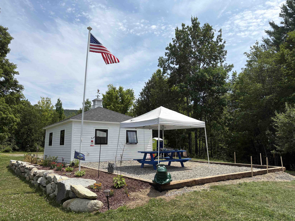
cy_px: 110
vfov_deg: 53.1
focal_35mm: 26
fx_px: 222
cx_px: 148
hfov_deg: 67.3
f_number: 1.6
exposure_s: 1/4608
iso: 50
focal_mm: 5.96
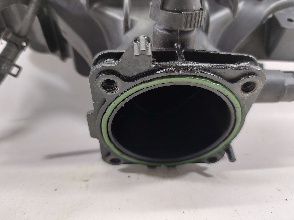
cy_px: 110
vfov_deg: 56.8
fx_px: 204
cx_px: 147
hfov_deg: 71.6
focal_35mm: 24
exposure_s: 1/60
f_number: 1.8
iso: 250
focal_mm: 5.23
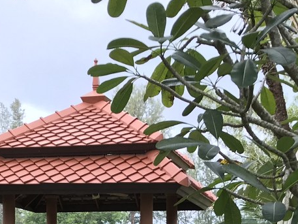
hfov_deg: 20.0
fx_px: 844
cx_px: 121
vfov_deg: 14.3
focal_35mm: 98
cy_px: 320
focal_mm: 3.99
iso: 20
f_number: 1.8
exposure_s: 1/265
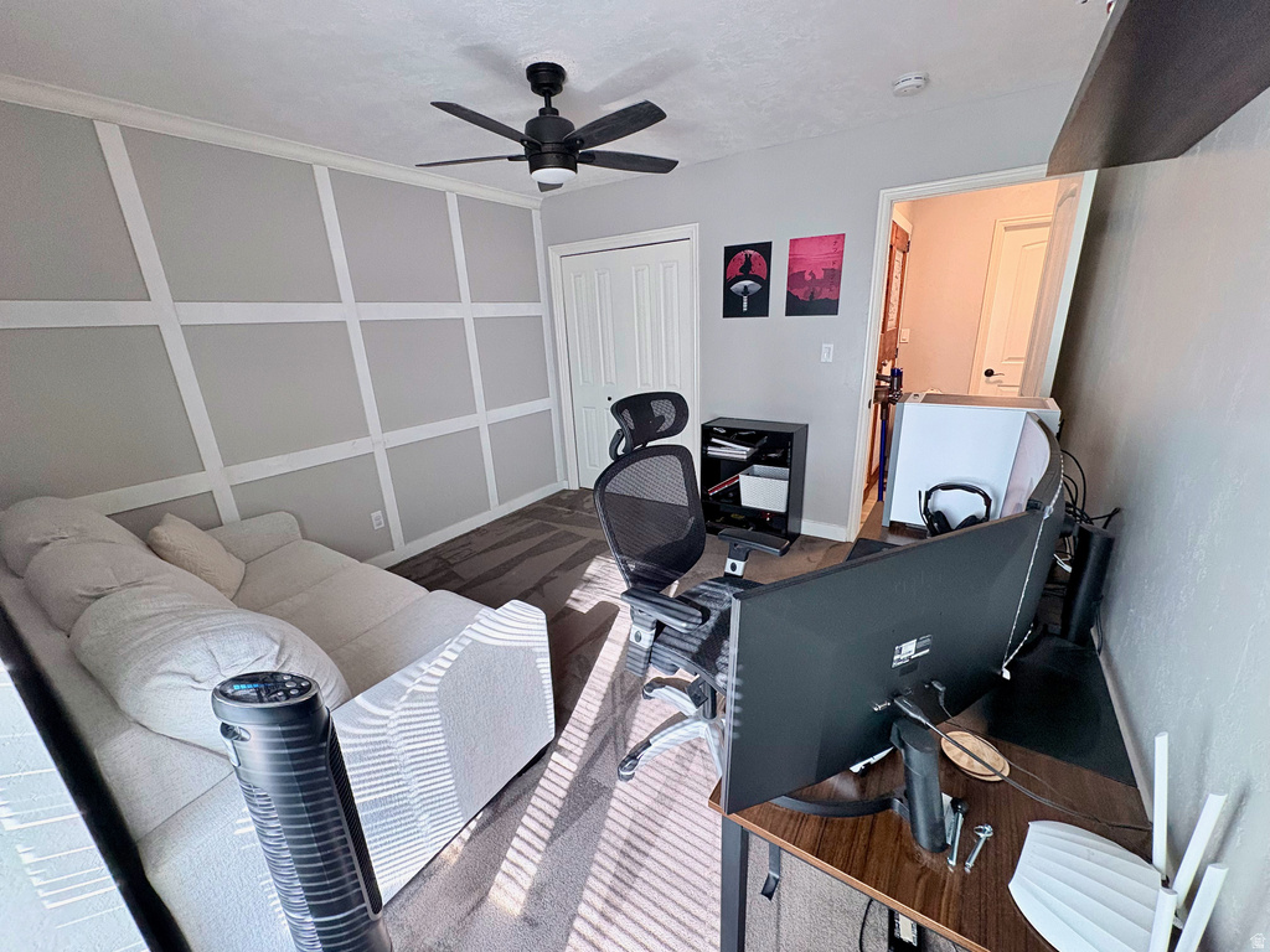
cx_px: 635
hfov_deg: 102.1
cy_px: 476
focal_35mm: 14
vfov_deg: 85.7
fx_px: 514
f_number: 2.2
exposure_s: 1/60
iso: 400
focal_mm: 2.22
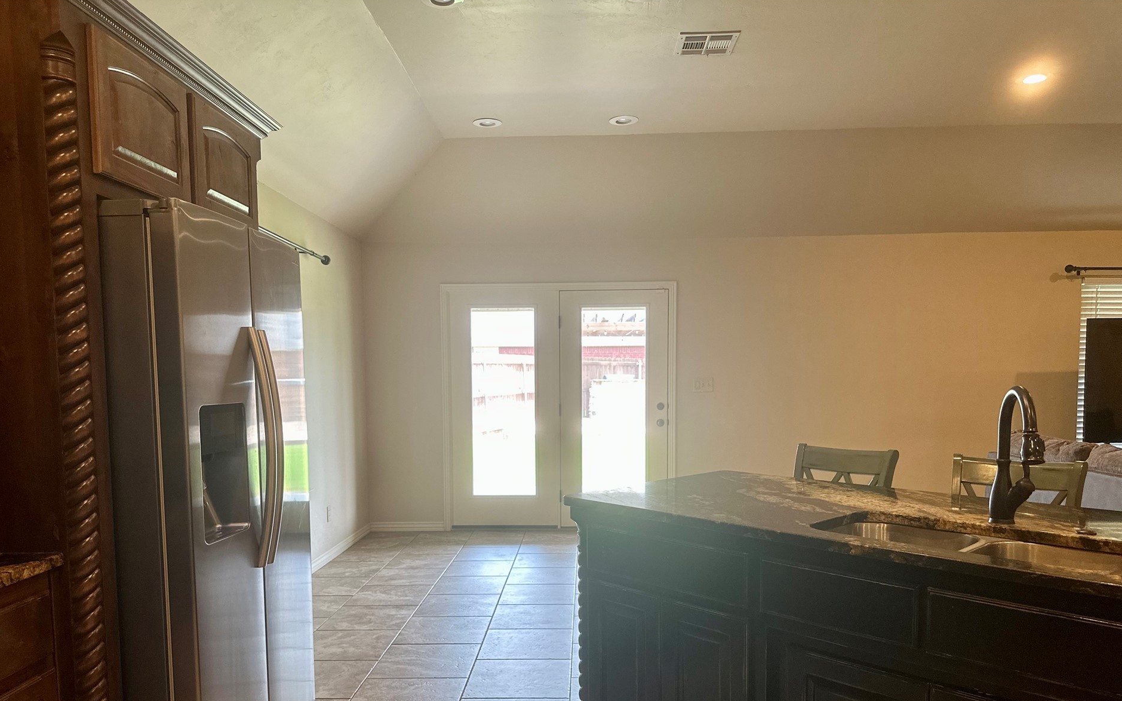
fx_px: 795
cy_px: 427
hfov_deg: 70.4
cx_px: 551
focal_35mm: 26
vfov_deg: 47.3
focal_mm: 6.86
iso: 200
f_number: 1.78
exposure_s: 1/120
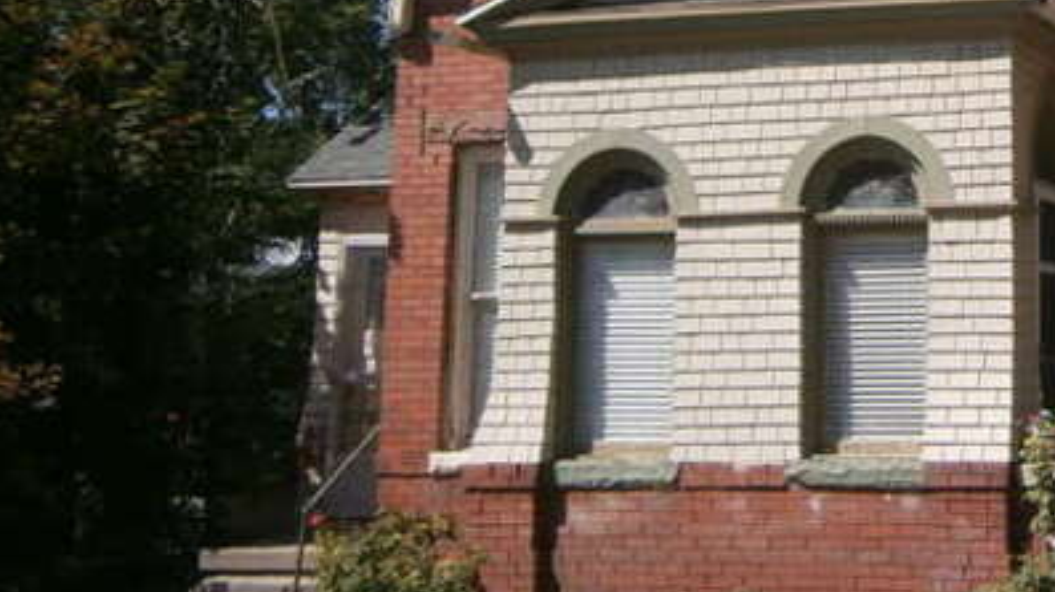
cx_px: 1039
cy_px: -8
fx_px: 2209
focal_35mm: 79
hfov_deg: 25.6
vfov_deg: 15.0
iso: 80
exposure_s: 1/1250
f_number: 3.1
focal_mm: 6.4
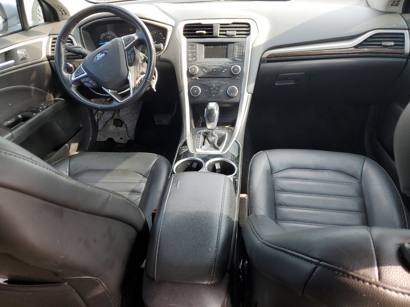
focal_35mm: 26
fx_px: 308
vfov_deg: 53.1
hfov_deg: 67.3
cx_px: 205
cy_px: 154
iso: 50
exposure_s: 1/192
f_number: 1.5
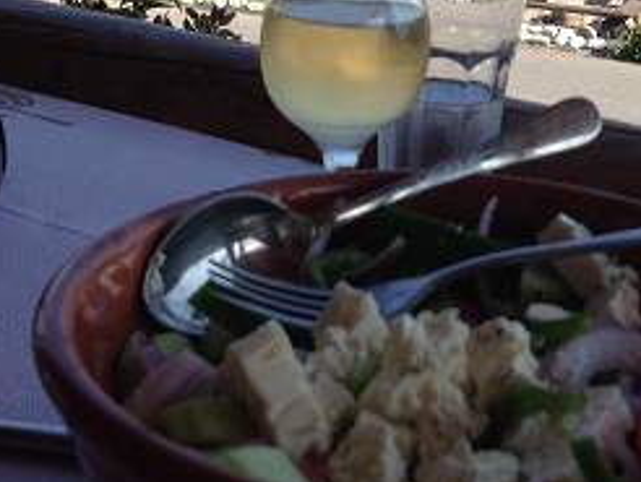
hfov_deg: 27.1
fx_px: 1316
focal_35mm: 71
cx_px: 464
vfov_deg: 20.2
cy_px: 7
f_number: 2.4
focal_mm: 4.28
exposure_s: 1/1151
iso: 50
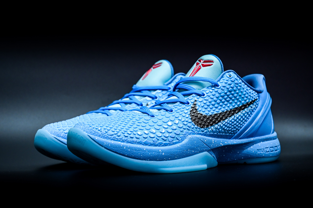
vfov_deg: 19.4
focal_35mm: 70
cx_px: 156
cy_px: 104
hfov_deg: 28.9
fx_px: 608
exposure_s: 1/125
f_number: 8
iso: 1600
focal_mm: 70
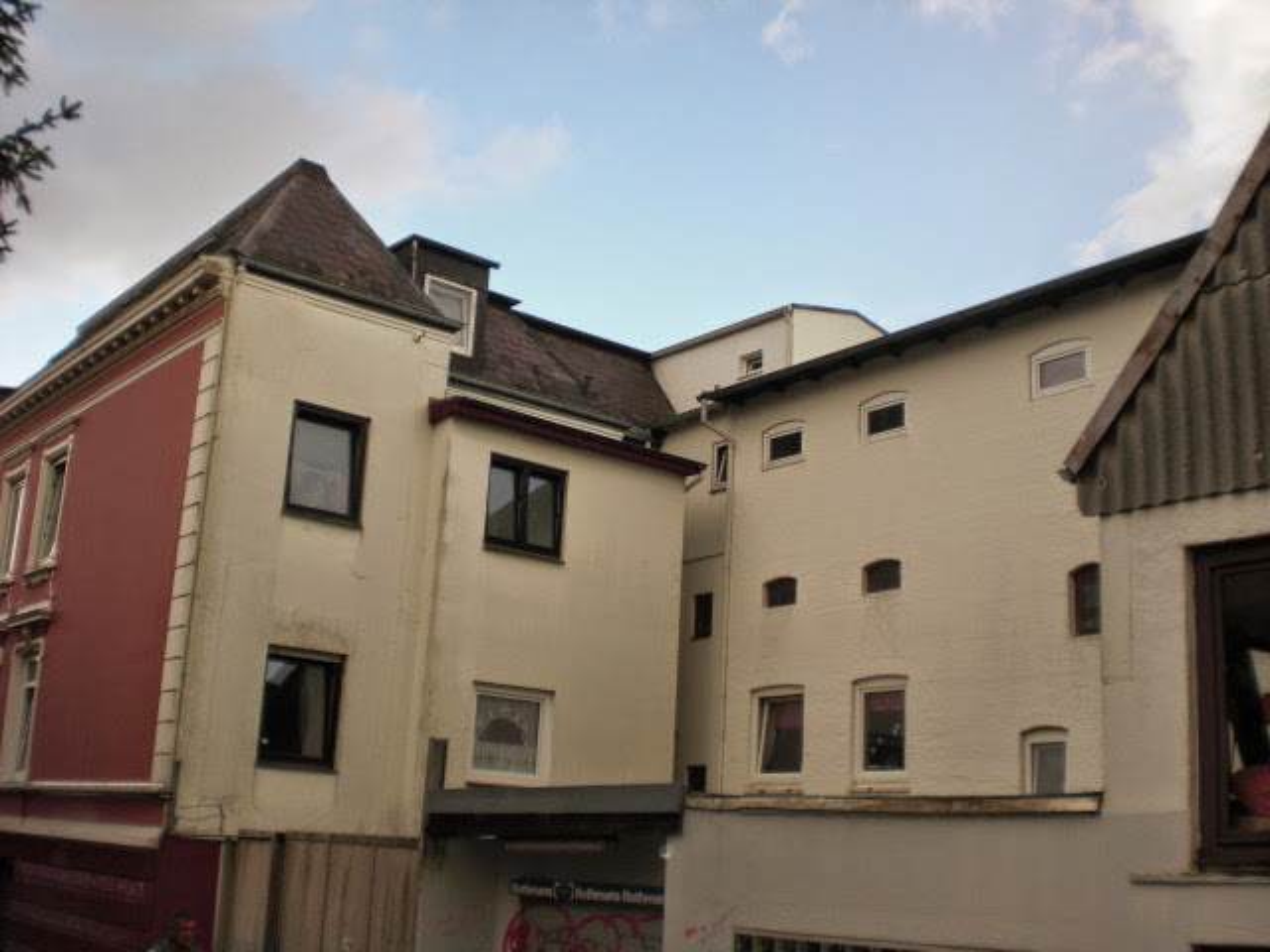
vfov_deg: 37.7
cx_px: 635
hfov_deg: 49.0
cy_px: 476
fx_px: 1394
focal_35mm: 38
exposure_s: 1/400
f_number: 3.1
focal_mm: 6.3
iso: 64
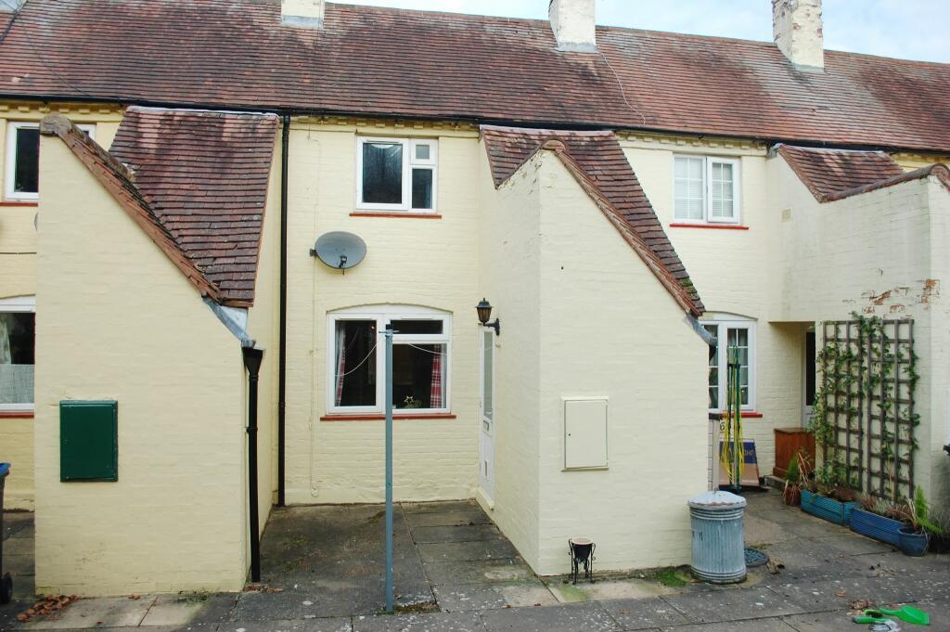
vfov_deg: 47.9
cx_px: 475
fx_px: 712
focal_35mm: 27
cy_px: 316
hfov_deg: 67.4
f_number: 5.6
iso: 200
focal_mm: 18
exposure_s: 1/125
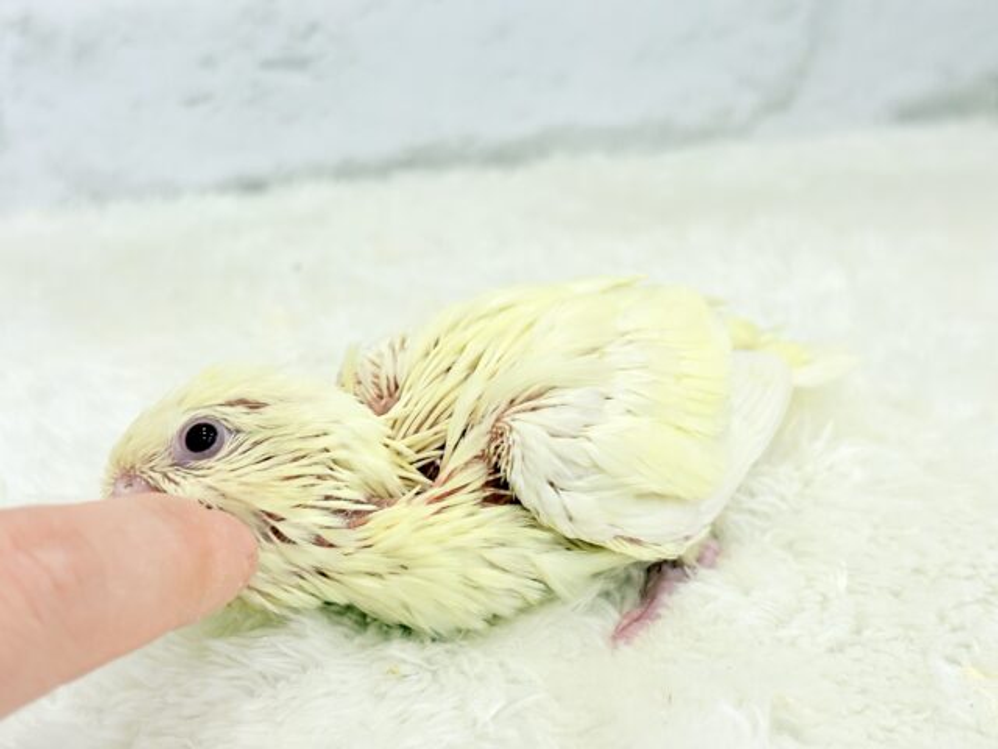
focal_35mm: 52
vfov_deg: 28.0
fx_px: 1499
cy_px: 374
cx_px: 499
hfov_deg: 36.8
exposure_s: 1/100
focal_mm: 5.96
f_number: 1.6
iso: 50
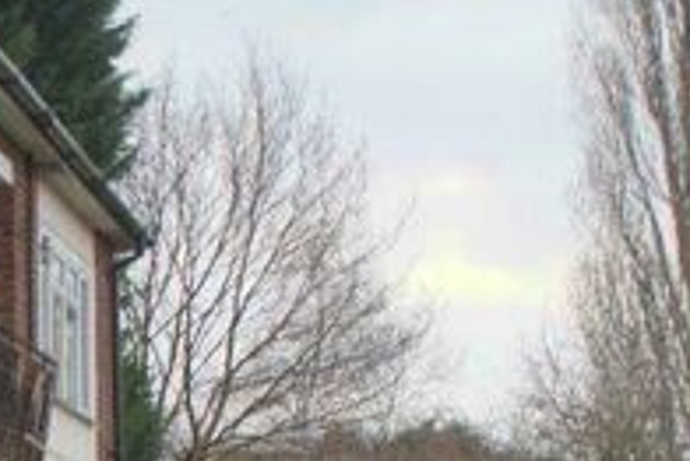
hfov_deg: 10.7
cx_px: -229
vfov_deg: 7.3
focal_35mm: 188
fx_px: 3602
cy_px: 514
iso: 160
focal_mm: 35
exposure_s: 1/60
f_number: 5.6
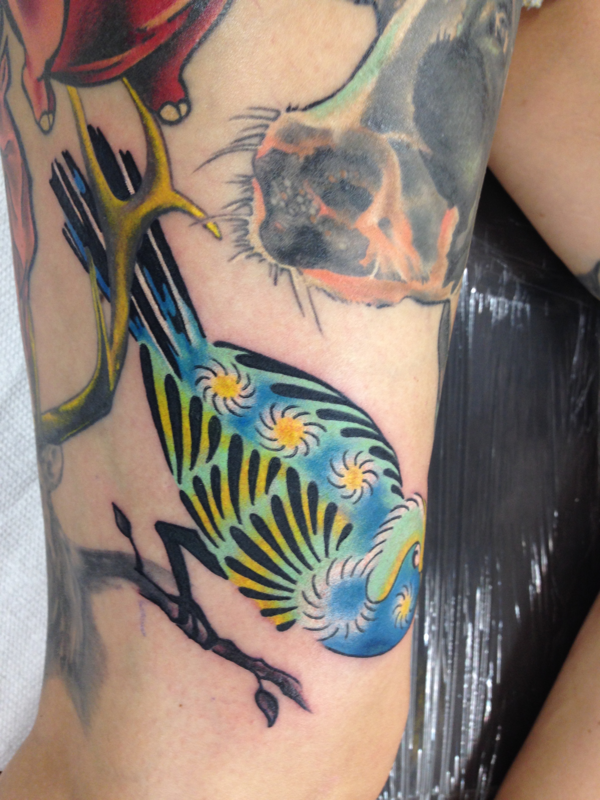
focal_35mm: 33
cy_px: 400
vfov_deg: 55.4
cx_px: 300
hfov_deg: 42.9
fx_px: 763
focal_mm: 4.12
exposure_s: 1/20
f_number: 2.4
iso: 80
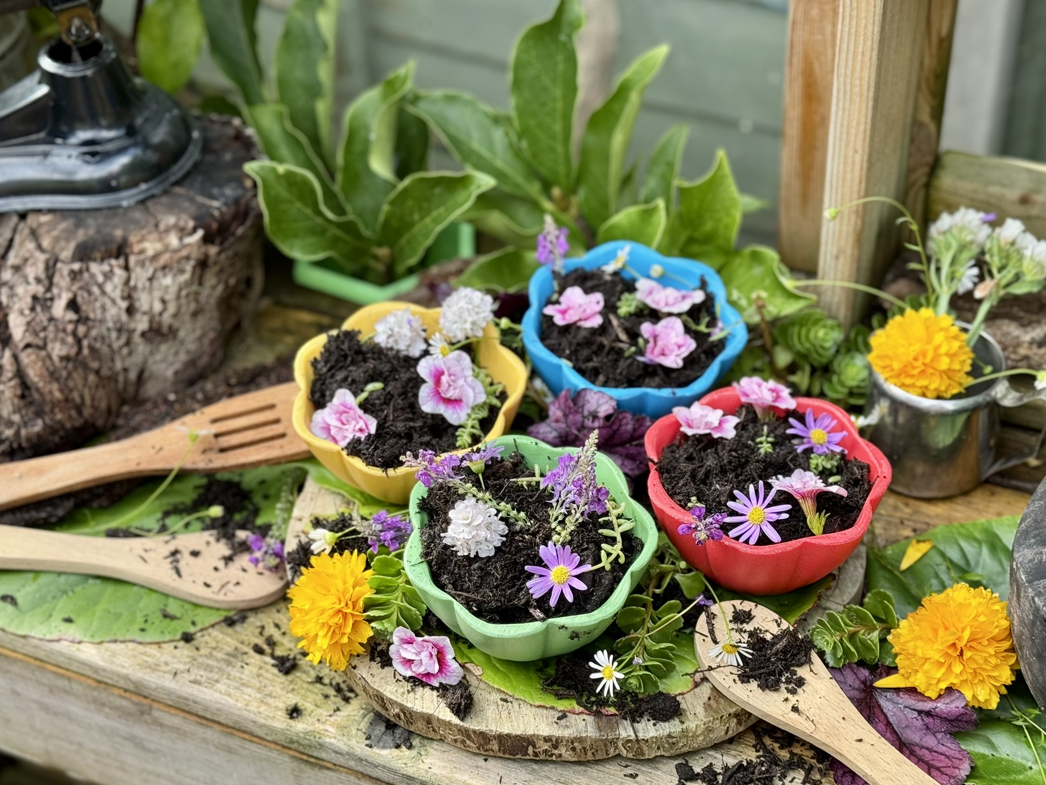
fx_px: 1632
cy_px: 436
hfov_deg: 35.5
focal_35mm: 54
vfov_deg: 27.0
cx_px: 546
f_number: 1.78
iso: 64
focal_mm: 6.76
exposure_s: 1/409
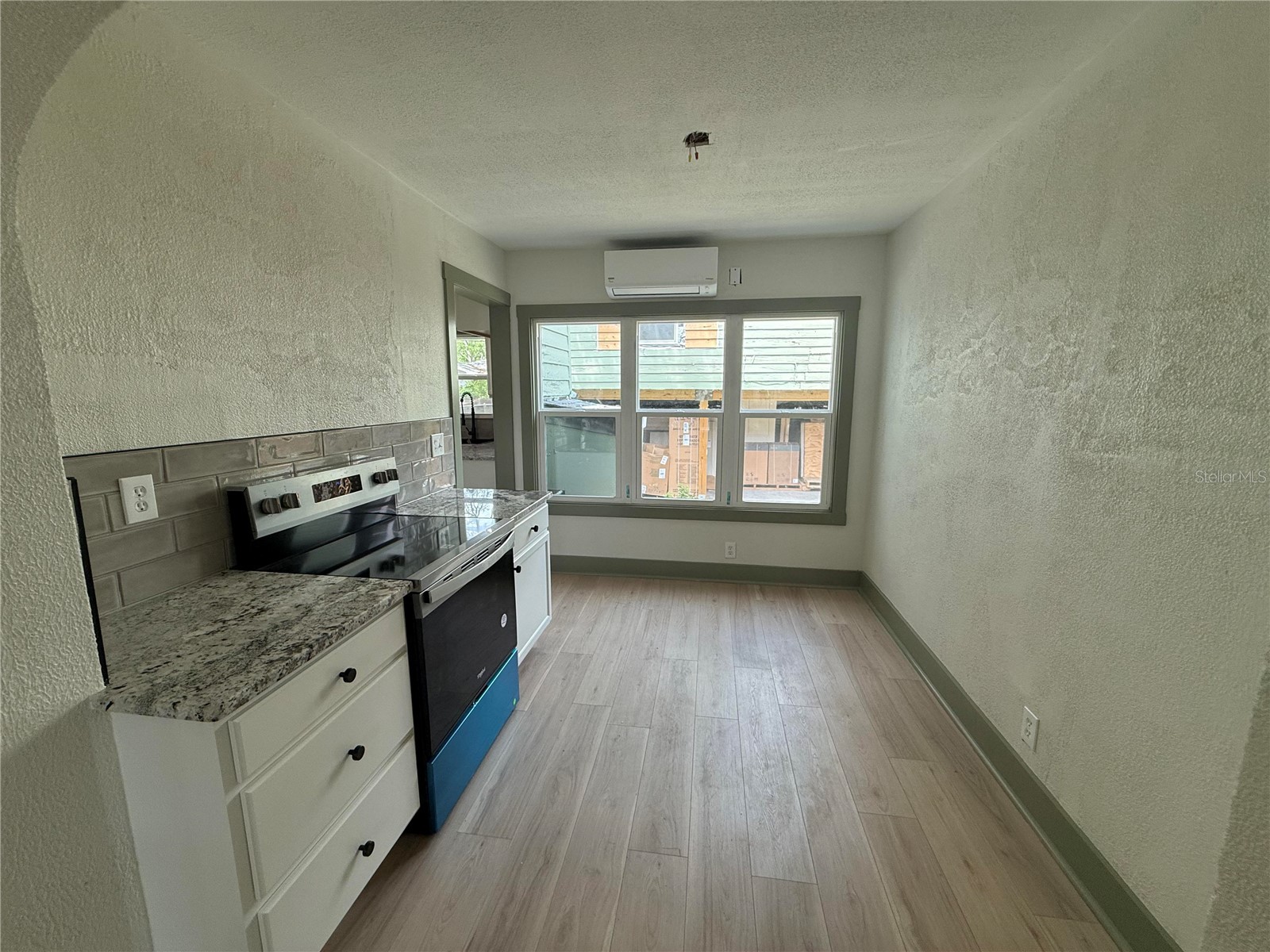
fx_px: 514
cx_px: 635
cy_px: 476
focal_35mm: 14
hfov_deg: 102.1
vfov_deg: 85.7
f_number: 2.2
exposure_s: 1/120
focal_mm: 2.22
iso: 80
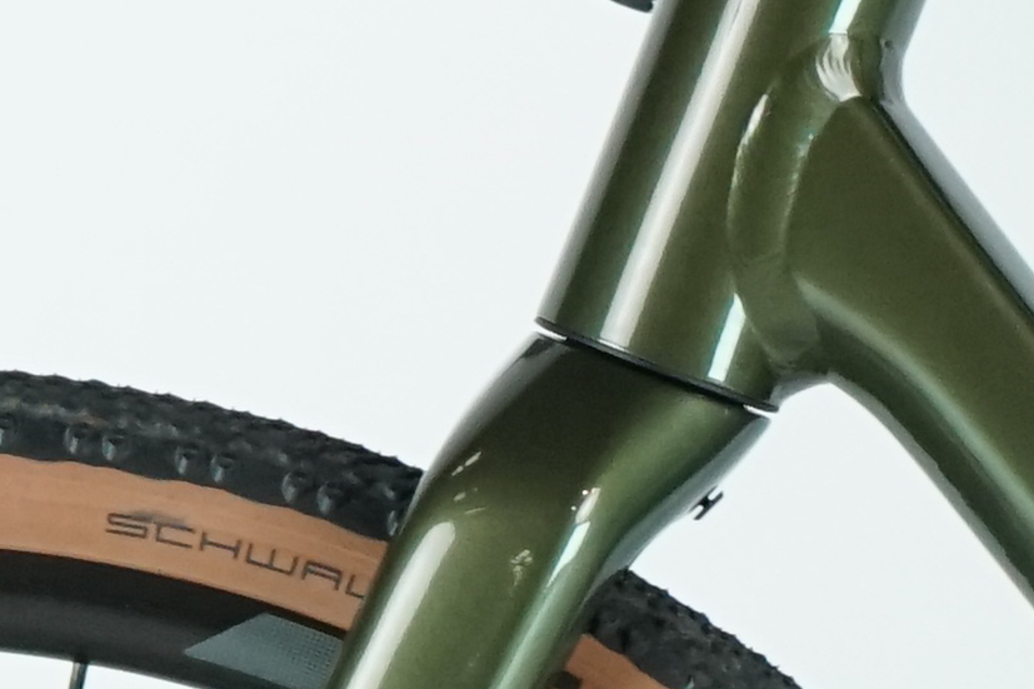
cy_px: 1192
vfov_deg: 2.8
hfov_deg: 4.2
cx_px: 2035
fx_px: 13955
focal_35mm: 486
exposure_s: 1/200
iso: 2000
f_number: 5.6
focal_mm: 67
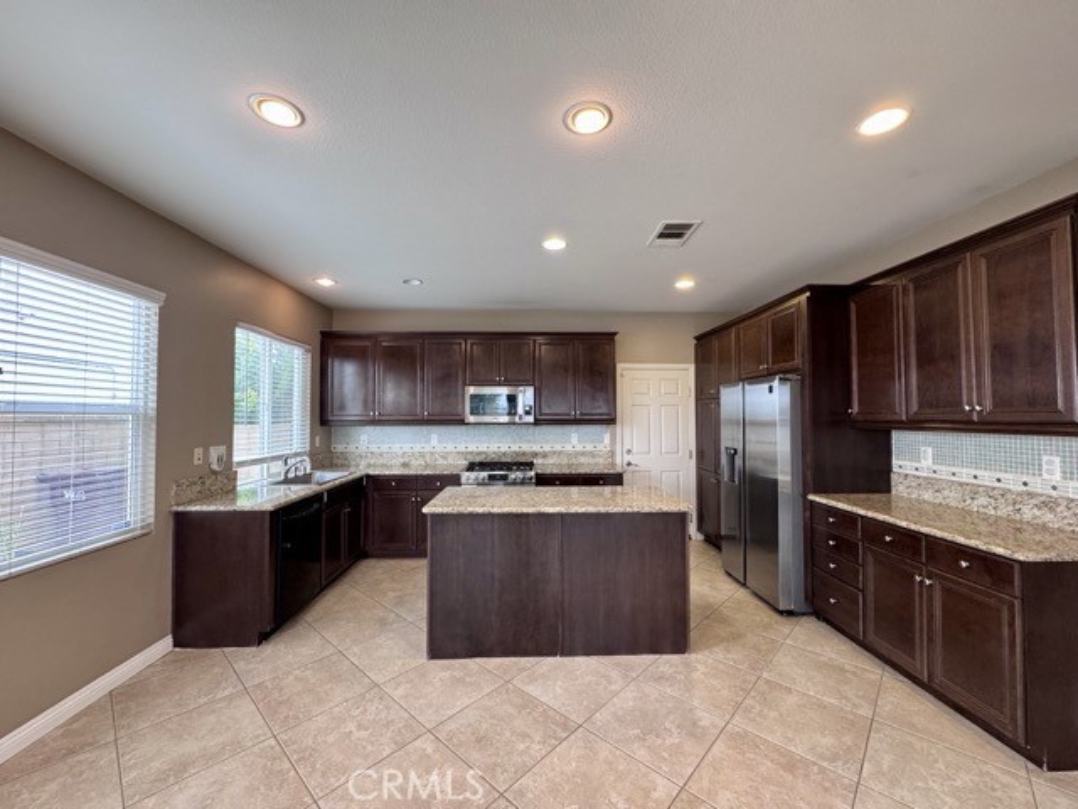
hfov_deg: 102.1
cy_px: 404
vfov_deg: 85.7
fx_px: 436
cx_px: 539
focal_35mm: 14
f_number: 2.2
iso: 250
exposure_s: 1/120
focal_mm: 2.22
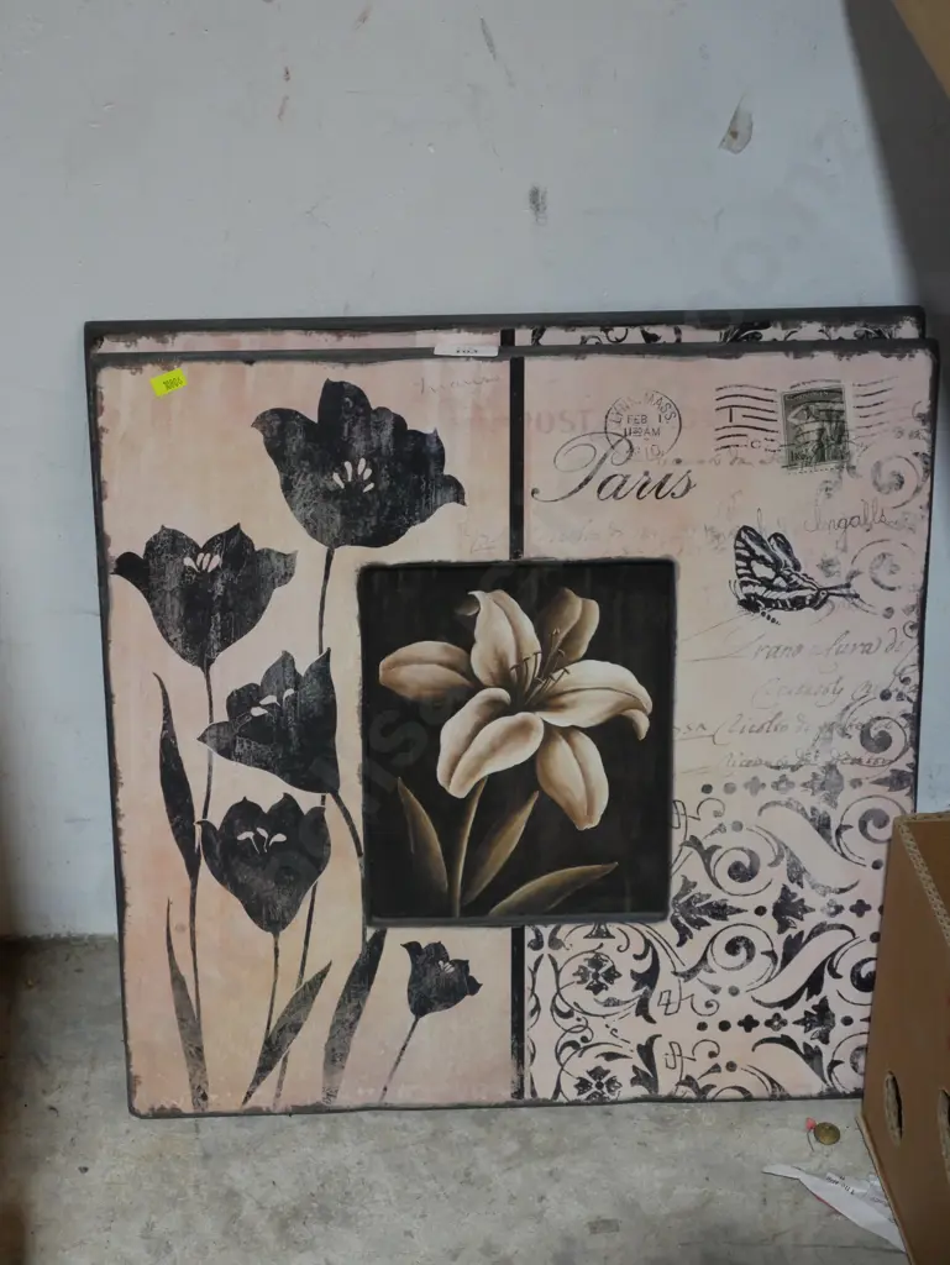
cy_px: 632
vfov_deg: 25.6
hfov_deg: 19.4
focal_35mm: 76
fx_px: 2779
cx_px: 475
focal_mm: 38
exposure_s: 1/100
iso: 2000
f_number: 5.5
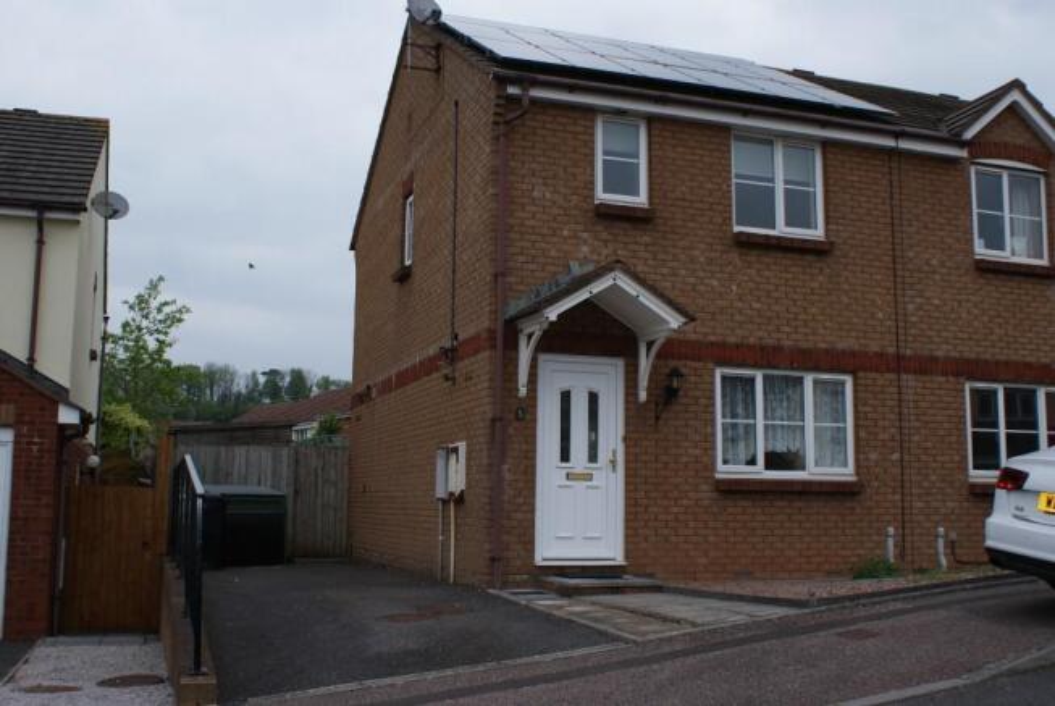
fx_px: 1144
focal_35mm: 39
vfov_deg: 34.3
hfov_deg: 49.5
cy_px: 353
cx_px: 528
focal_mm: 26
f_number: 8
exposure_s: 1/160
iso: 100
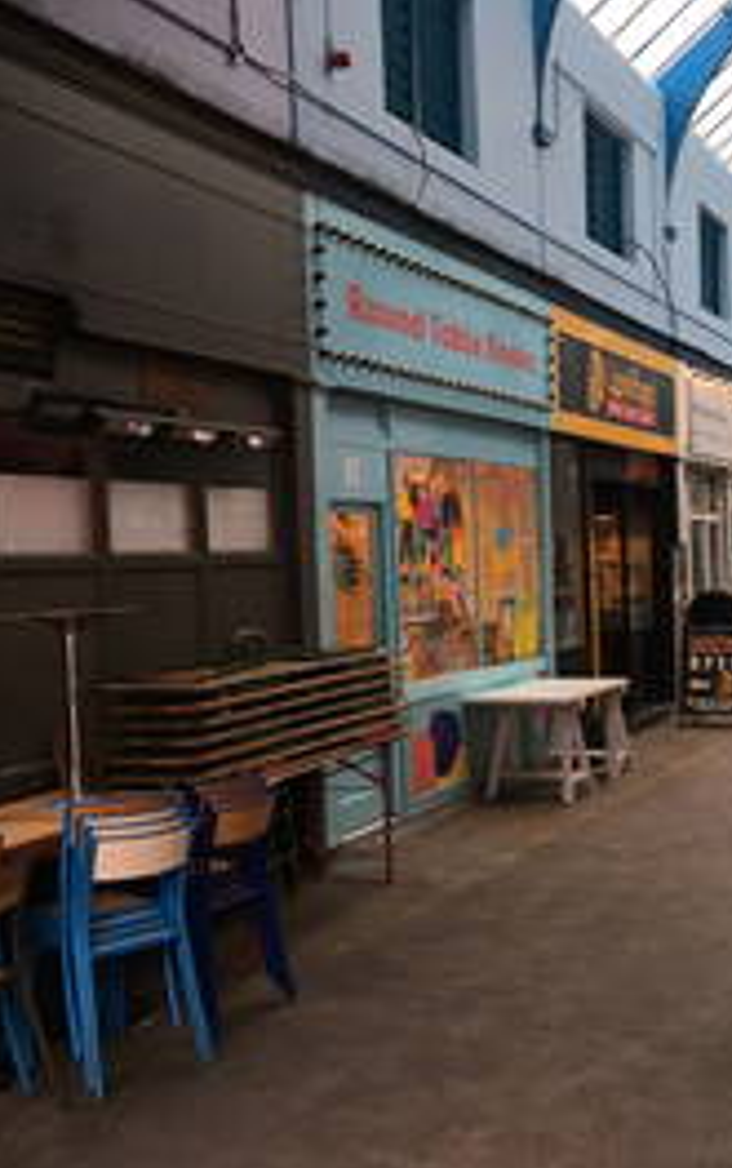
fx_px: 1337
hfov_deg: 30.4
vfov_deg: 47.1
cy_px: 595
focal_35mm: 42
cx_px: 497
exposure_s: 1/33
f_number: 2.2
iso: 25
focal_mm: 4.15
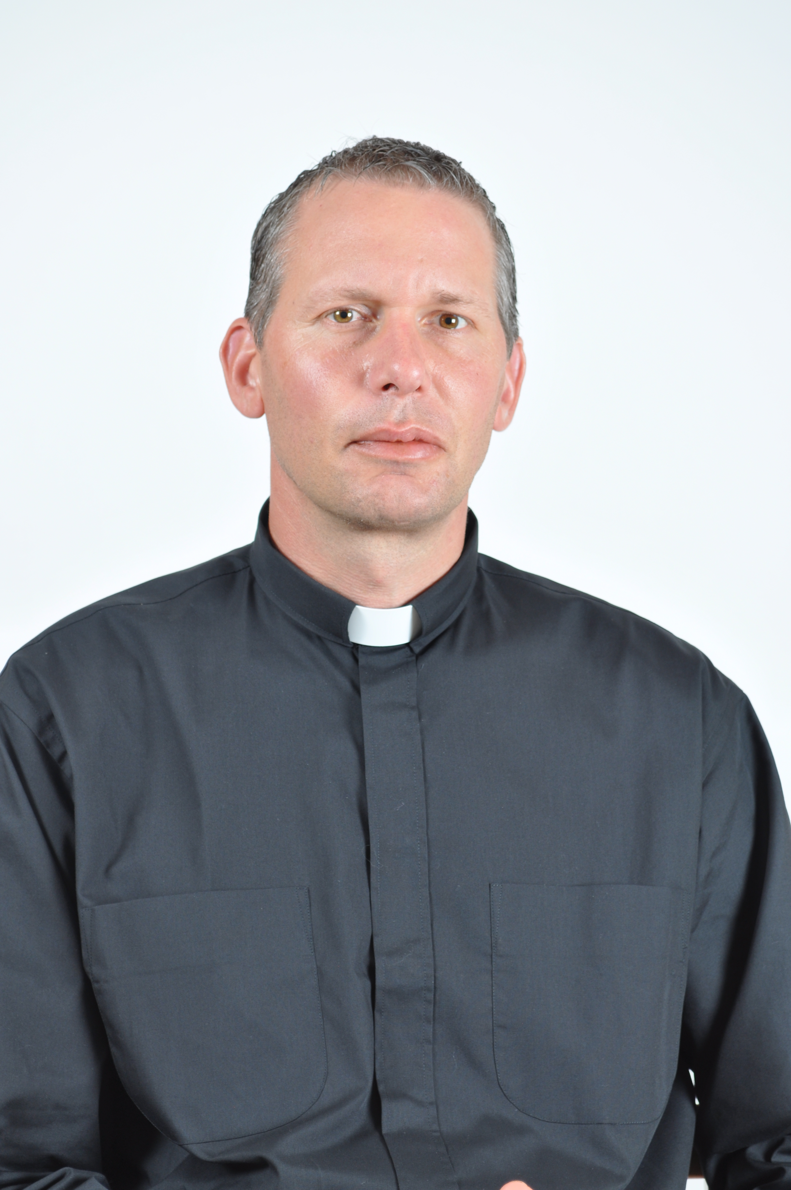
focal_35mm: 82
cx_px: 396
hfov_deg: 16.5
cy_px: 595
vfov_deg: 24.6
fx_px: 2726
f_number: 8
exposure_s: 1/80
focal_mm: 55
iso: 200
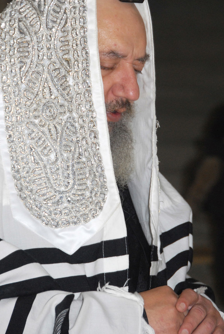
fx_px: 2019
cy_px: 143
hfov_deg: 6.3
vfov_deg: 9.5
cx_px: 129
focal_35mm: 217
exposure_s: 1/60
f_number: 6.3
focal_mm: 120
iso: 640
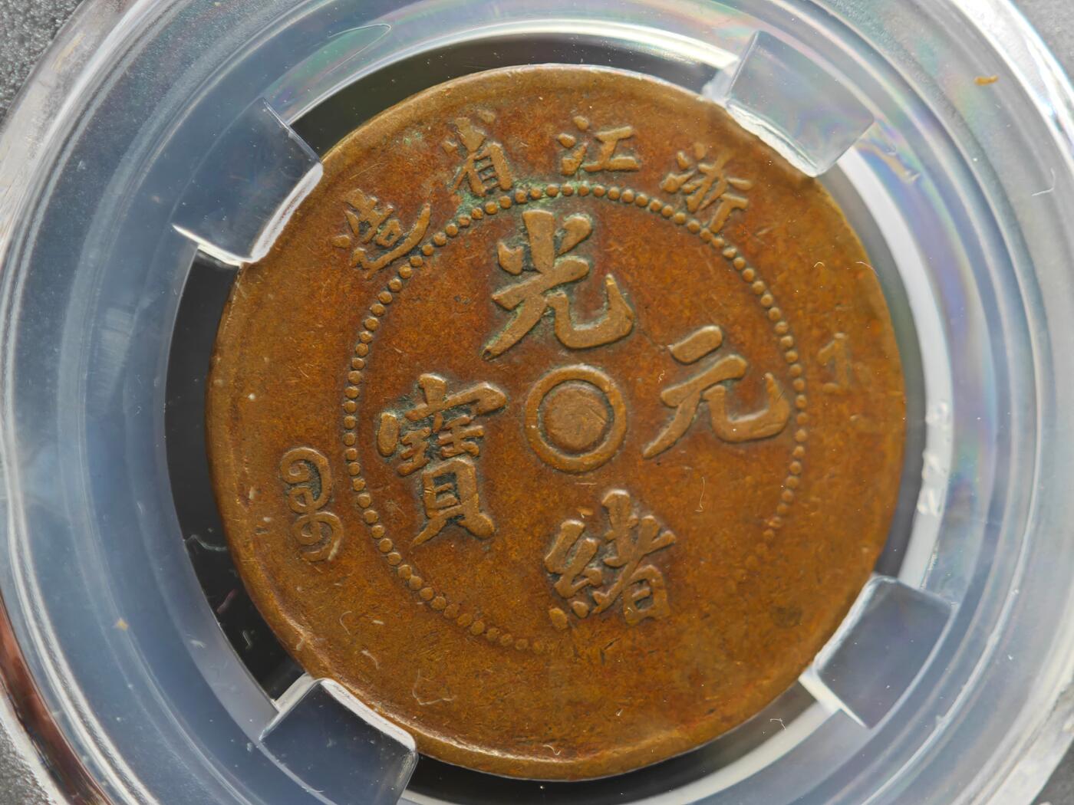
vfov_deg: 17.0
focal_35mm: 87
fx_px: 2699
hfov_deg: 22.5
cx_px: 537
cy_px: 402
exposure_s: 1/100
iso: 160
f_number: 1.8
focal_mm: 12.28
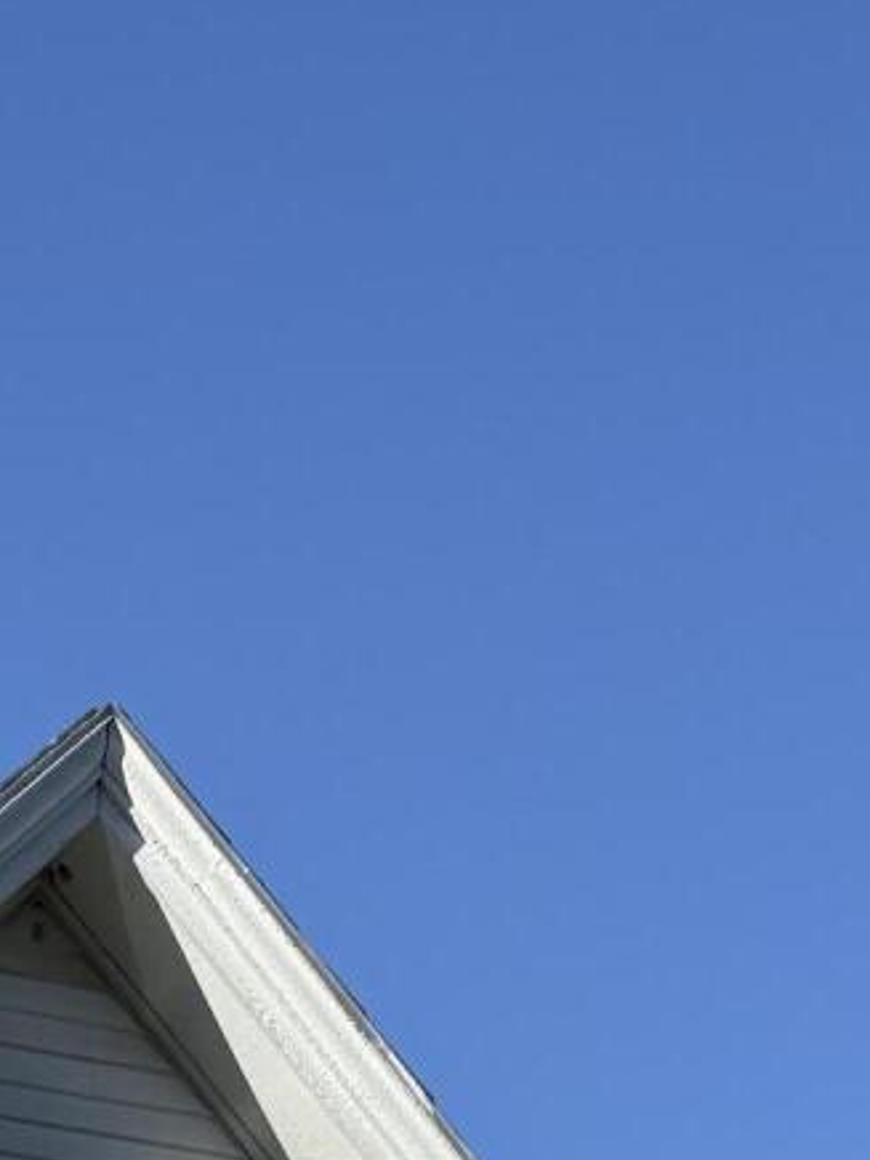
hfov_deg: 12.6
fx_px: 3686
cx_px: -559
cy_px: 2607
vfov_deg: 13.8
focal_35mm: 110
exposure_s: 1/4405
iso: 80
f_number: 1.78
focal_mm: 6.76
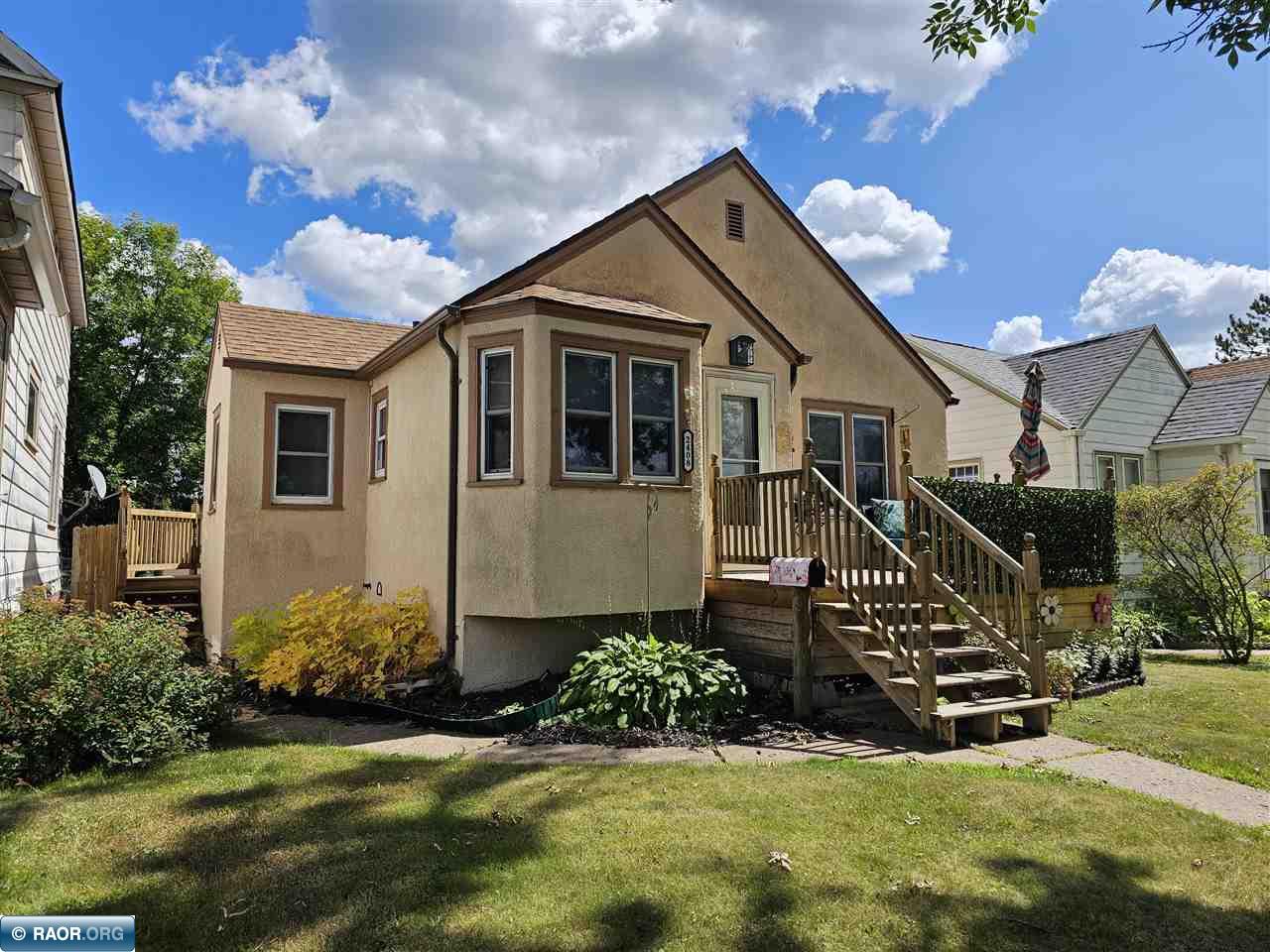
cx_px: 635
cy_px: 476
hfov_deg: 73.9
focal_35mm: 23
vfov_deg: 58.9
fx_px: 844
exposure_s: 1/636
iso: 10
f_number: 1.7
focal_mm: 6.3
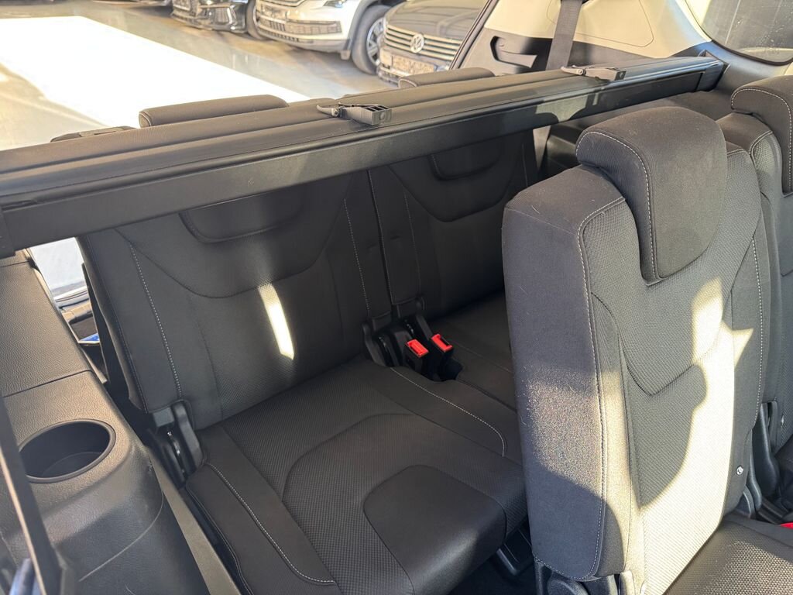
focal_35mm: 24
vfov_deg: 56.8
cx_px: 396
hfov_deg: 71.6
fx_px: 550
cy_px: 298
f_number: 1.78
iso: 400
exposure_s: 1/60
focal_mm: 6.76
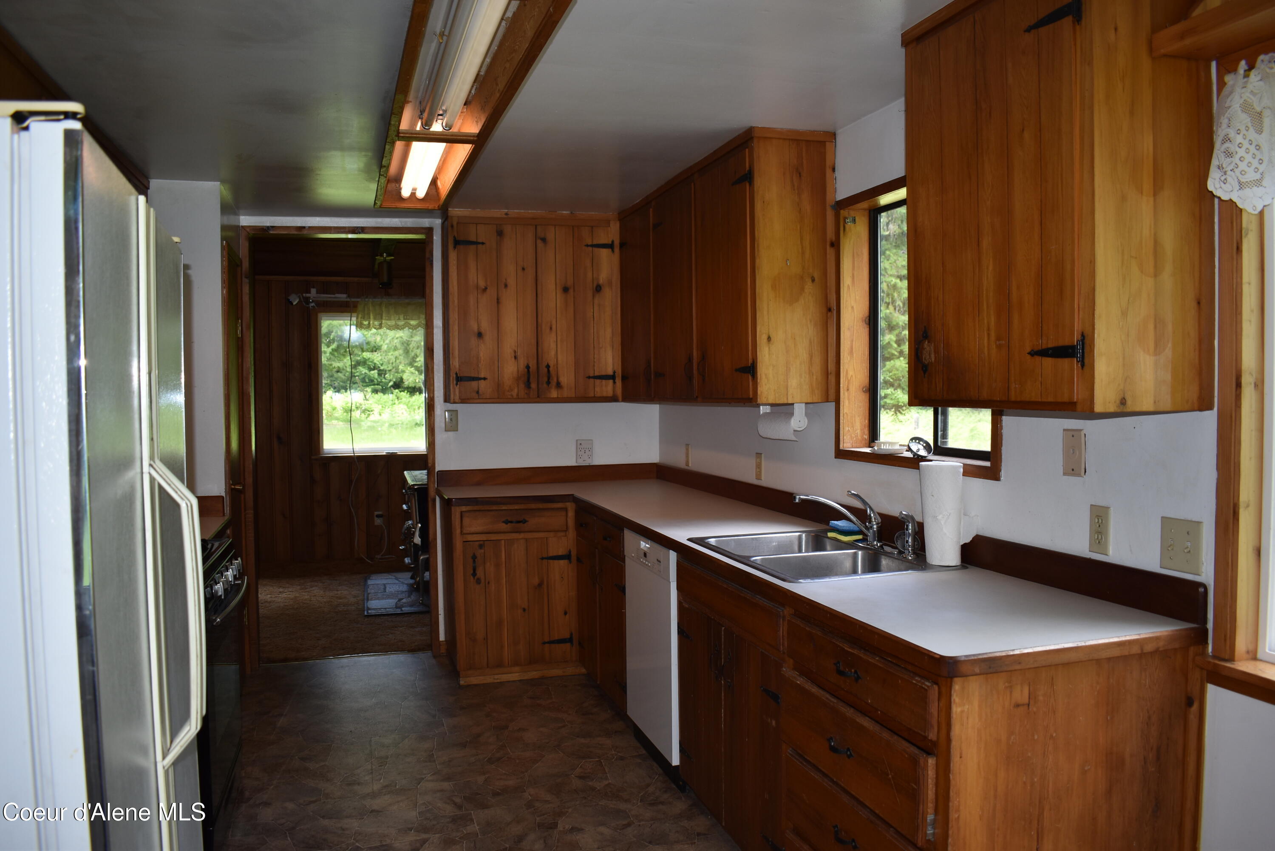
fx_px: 956
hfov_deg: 67.4
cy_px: 426
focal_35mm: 27
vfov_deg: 47.9
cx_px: 638
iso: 220
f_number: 3.5
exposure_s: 1/60
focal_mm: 18
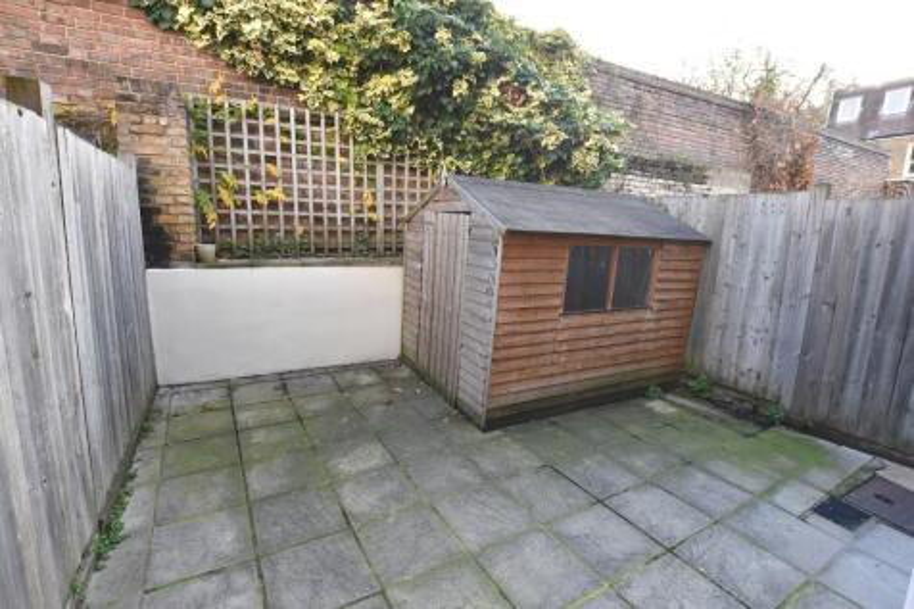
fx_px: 381
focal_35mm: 15
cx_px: 457
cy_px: 304
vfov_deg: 77.3
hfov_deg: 100.4
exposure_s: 1/160
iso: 800
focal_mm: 10
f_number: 6.3
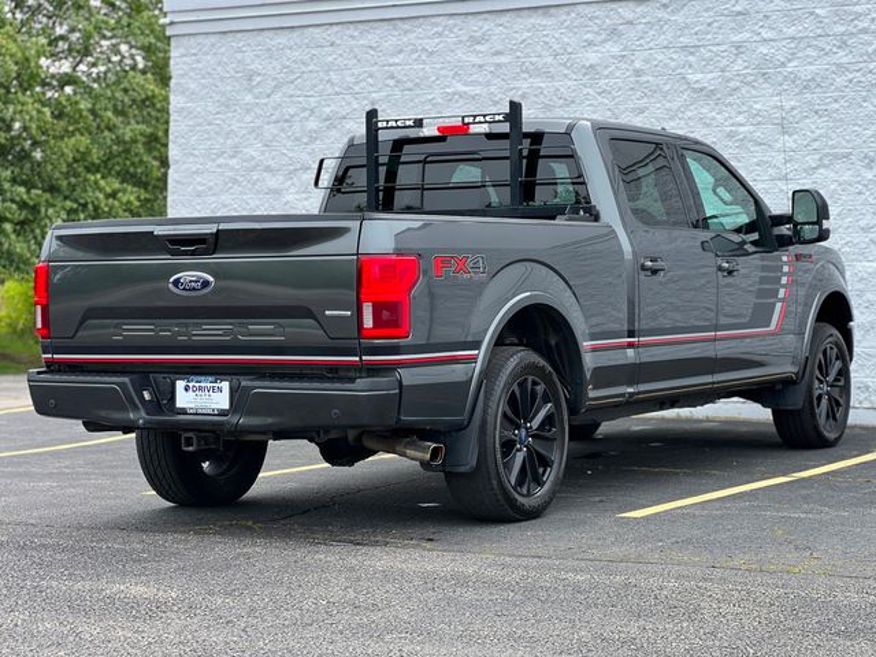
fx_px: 1949
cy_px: 328
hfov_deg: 25.3
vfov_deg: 19.1
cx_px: 438
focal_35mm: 77
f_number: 2.8
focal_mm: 9
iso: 20
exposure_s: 1/123
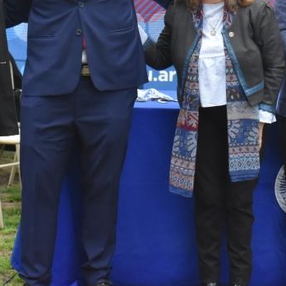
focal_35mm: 150
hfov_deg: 11.5
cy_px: 20
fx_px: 1402
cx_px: 278
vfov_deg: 11.6
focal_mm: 40
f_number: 8
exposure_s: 1/250
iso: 2000
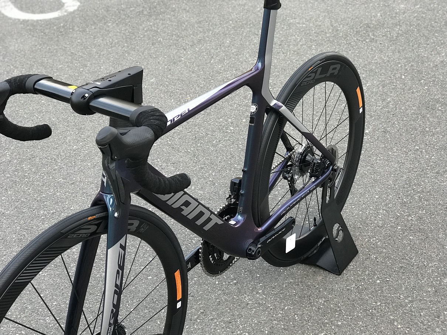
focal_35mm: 57
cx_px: 224
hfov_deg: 33.8
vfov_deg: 25.7
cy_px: 168
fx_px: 736
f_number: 2.8
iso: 80
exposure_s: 1/60
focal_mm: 6.6
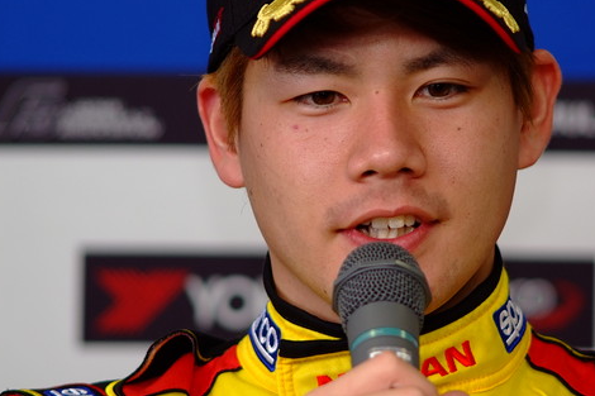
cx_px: 379
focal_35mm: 414
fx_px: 6840
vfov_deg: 3.3
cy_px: 176
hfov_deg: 5.0
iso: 400
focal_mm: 180
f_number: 2.8
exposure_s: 1/250
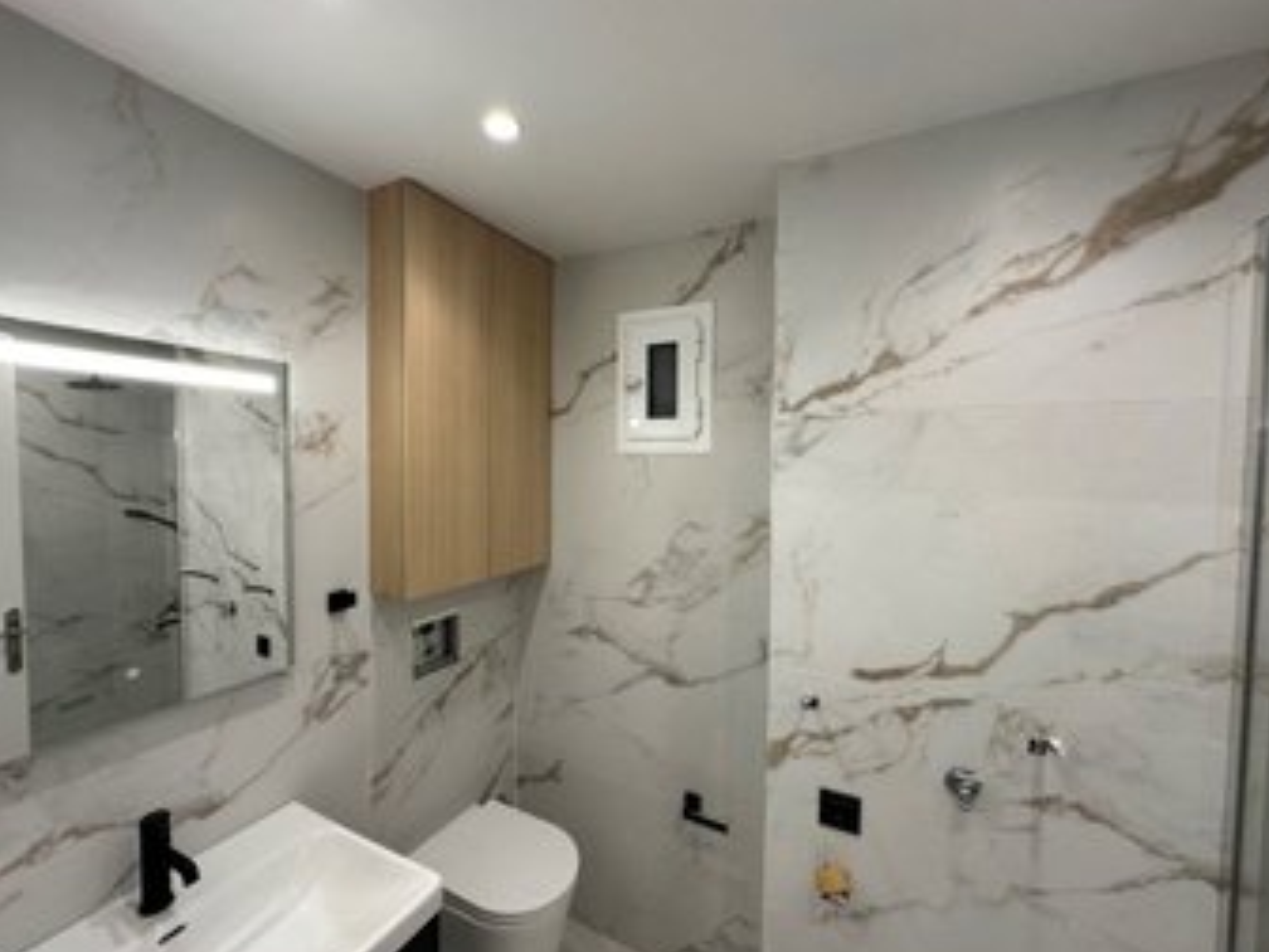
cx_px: 612
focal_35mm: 15
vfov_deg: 81.7
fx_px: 550
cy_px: 484
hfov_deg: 98.1
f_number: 2.2
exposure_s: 1/100
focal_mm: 2.22
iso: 125
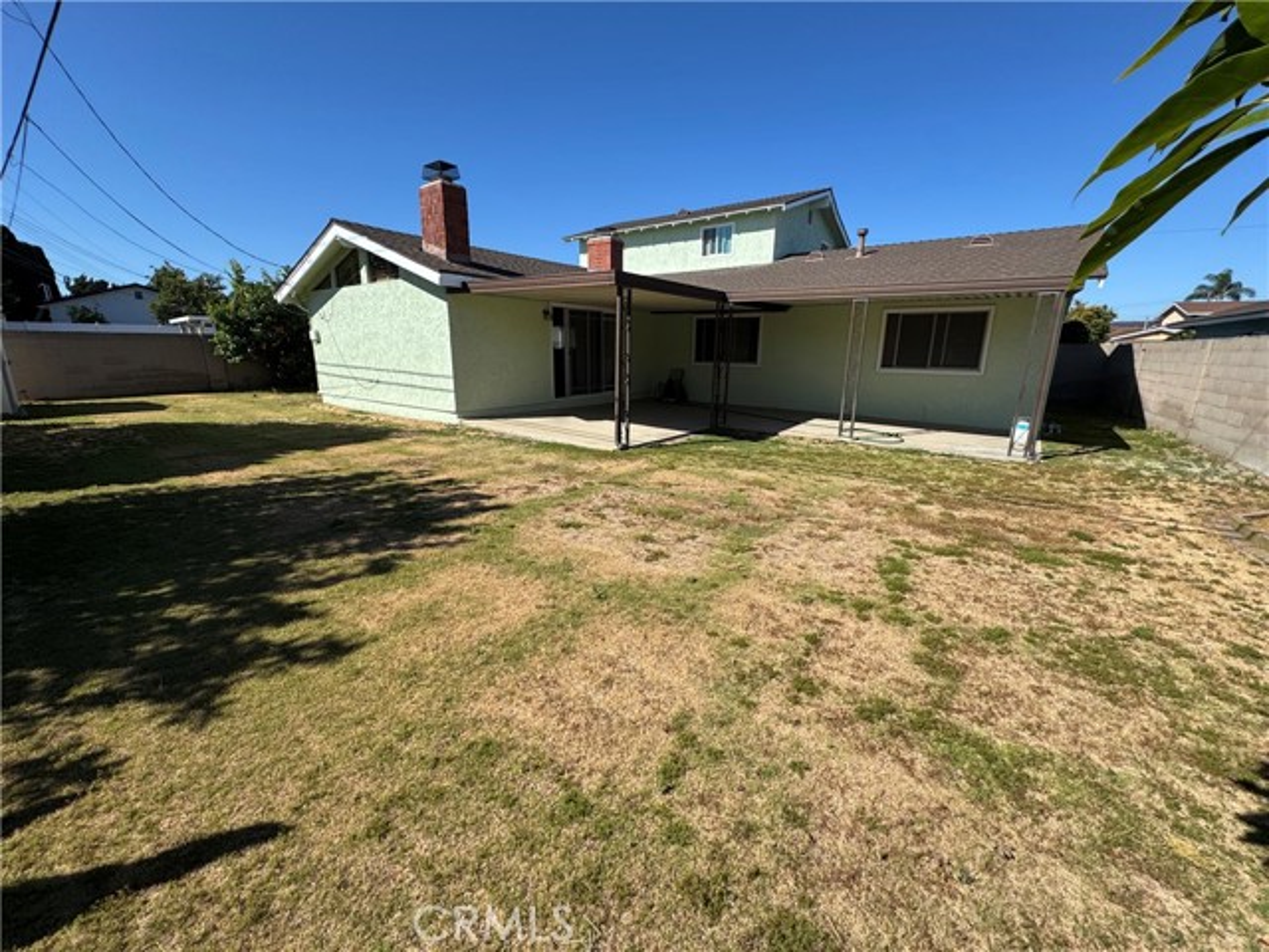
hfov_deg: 102.1
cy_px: 476
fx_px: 513
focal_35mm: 14
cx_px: 634
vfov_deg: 85.7
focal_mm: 2.22
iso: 50
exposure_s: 1/2028
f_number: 2.2
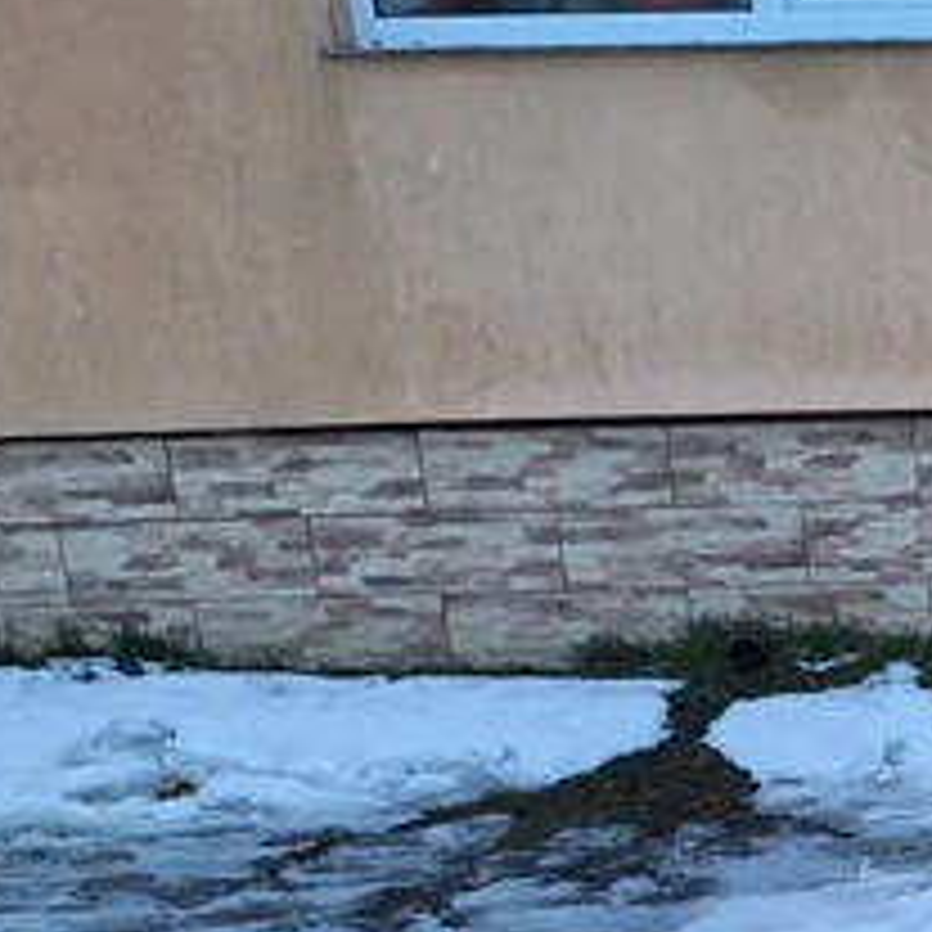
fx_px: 2985
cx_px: 1499
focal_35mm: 98
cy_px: 1220
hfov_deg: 15.9
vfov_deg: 16.7
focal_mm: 5.54
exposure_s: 1/33
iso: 200
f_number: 1.8
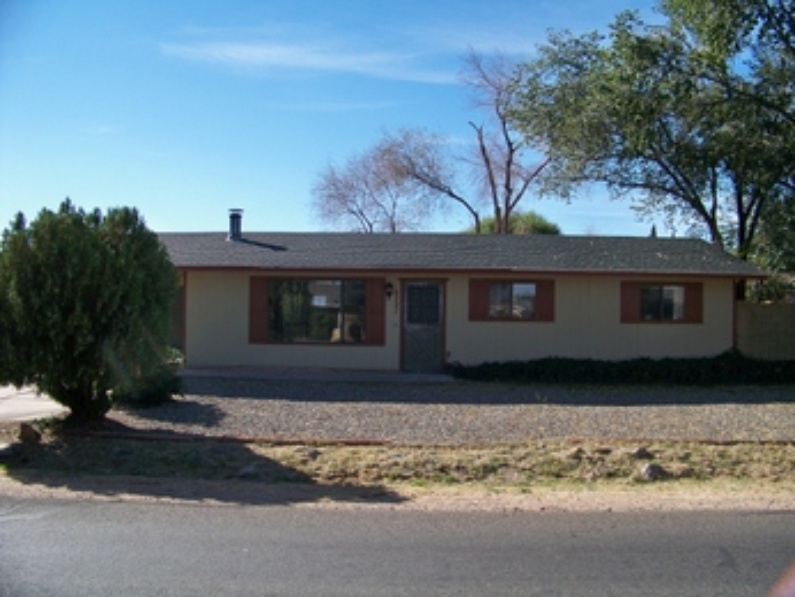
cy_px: 298
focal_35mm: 33
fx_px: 758
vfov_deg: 43.0
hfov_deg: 55.3
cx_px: 398
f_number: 2.8
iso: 64
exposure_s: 1/640
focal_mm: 5.85
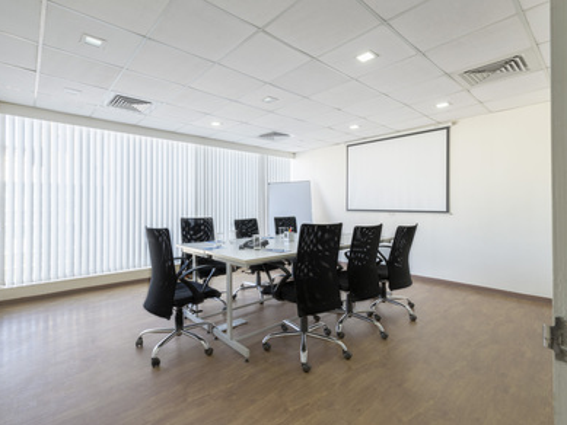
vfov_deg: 74.8
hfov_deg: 90.8
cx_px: 258
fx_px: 279
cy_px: 211
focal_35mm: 17
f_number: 11
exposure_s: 1/60
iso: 100
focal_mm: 15
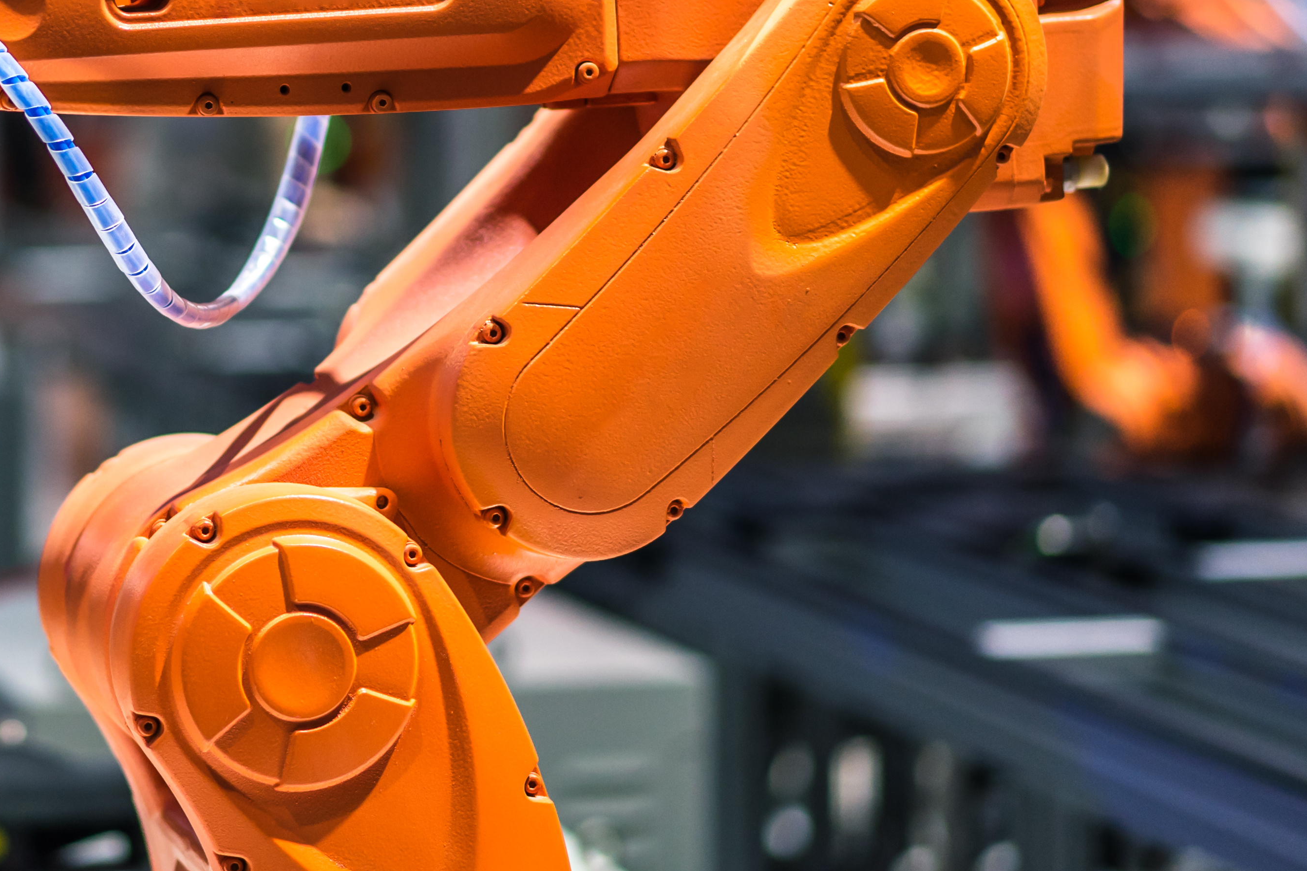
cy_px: 180
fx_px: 4465
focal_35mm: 123
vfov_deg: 11.1
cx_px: 115
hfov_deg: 16.4
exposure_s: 1/800
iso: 250
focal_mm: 55
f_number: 1.8
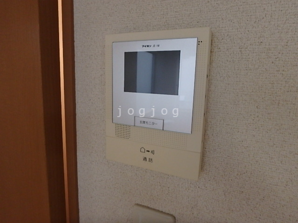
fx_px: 181
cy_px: 112
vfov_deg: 63.4
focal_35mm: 21
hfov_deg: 79.0
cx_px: 149
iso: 500
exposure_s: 1/30
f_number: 3.5
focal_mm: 3.7
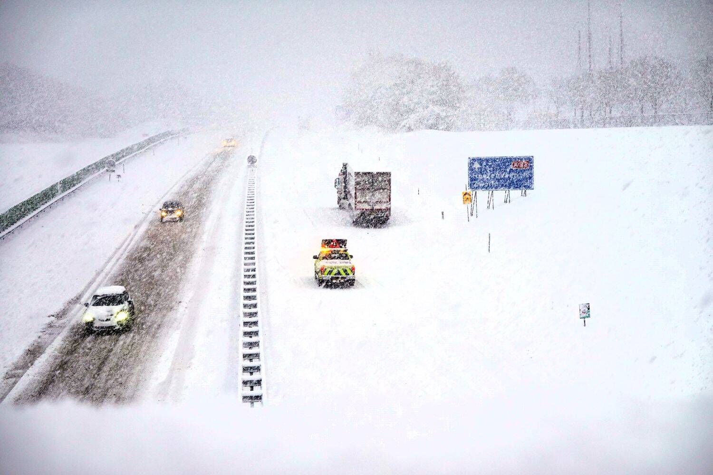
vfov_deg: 17.5
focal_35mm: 78
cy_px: 238
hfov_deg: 26.0
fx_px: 1545
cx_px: 356
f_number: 4
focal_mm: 28.54
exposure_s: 1/80
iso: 125
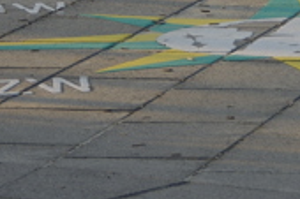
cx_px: 254
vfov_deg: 2.9
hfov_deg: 4.4
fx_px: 3946
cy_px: 62
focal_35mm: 474
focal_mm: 70
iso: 100
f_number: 5.6
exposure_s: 1/125
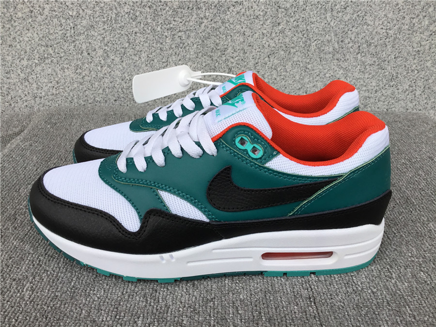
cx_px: 218
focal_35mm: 31
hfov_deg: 58.4
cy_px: 164
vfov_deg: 45.4
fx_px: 390
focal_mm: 3.3
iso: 25
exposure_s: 1/179
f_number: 2.4
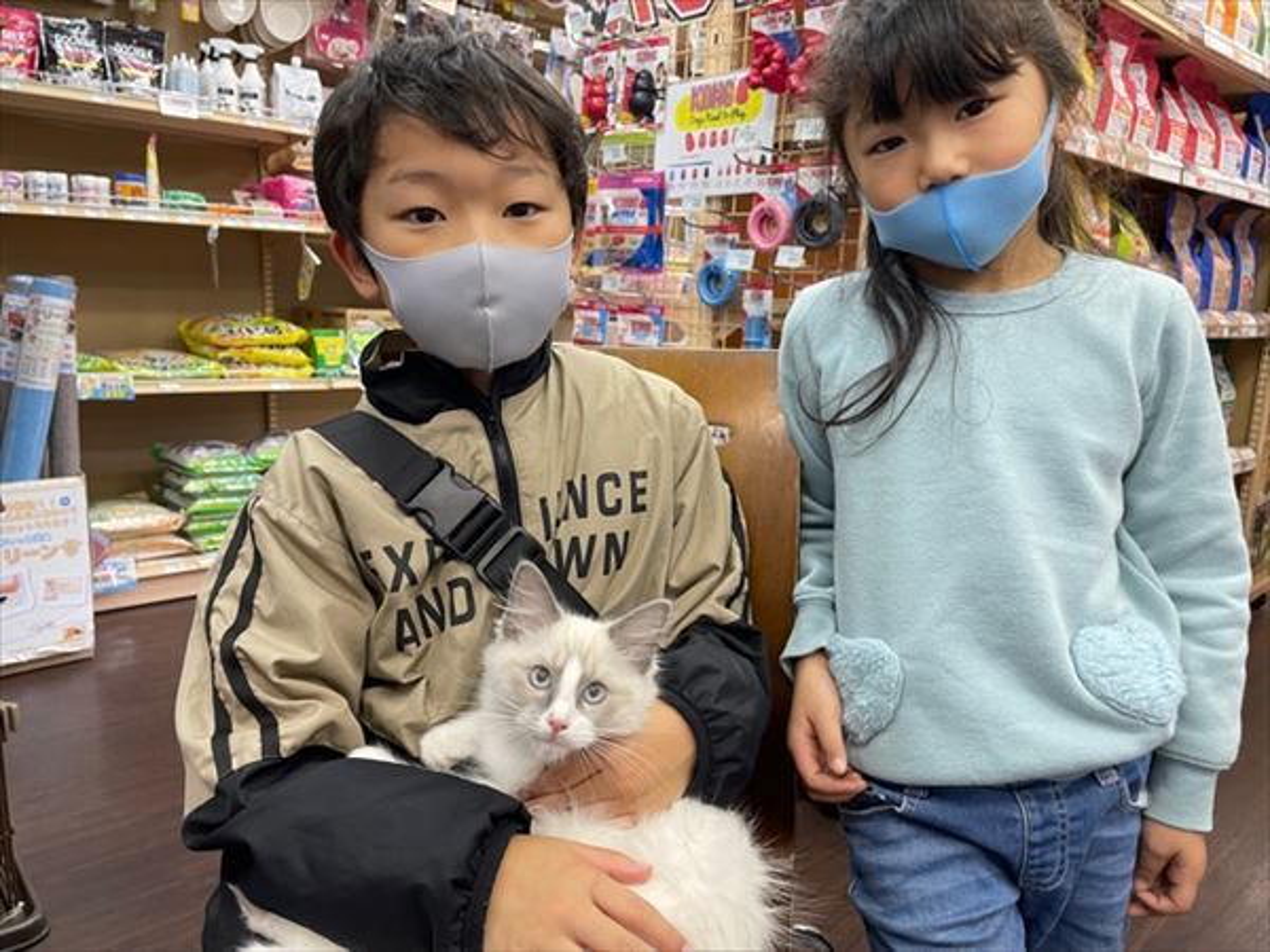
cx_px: 635
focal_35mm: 26
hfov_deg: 67.3
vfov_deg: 53.1
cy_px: 476
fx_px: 954
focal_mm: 4.2
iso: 125
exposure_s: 1/60
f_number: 1.6
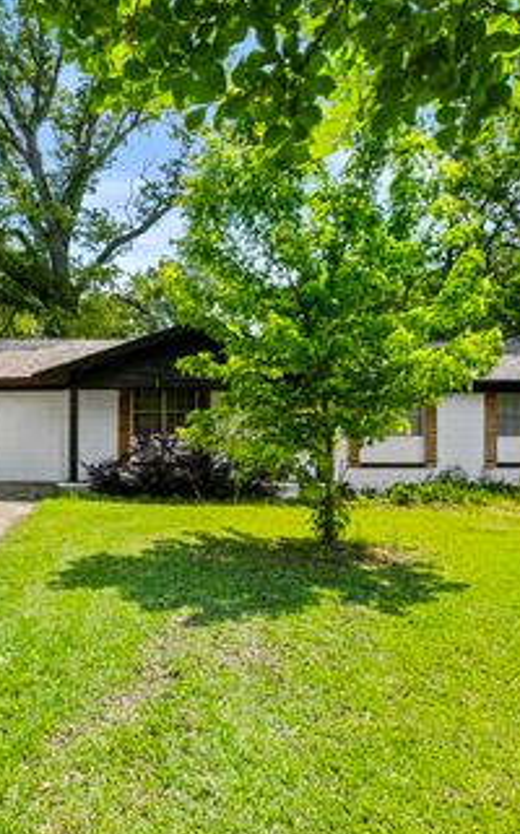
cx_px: 130
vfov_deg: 68.4
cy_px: 425
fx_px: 614
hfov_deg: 44.4
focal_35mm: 27
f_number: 7.1
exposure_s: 1/400
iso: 800
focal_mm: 11.5
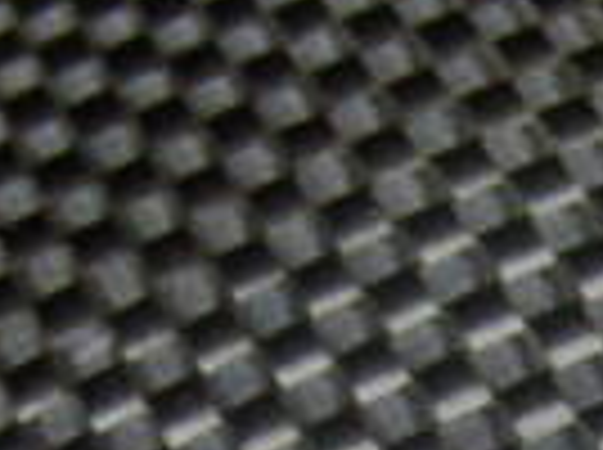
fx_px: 3078
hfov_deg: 10.9
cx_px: 846
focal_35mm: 177
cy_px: 868
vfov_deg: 8.0
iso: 400
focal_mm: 6.42
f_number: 3.6
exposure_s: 1/50
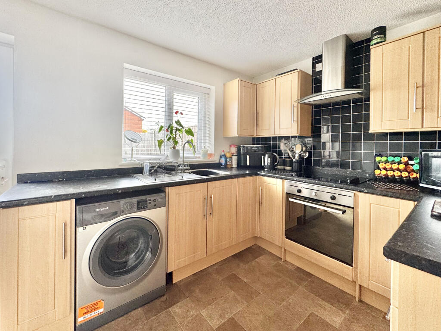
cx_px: 220
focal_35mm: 14
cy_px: 166
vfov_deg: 85.7
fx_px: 178
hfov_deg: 102.1
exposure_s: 1/99
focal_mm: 2.22
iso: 125
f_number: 2.2
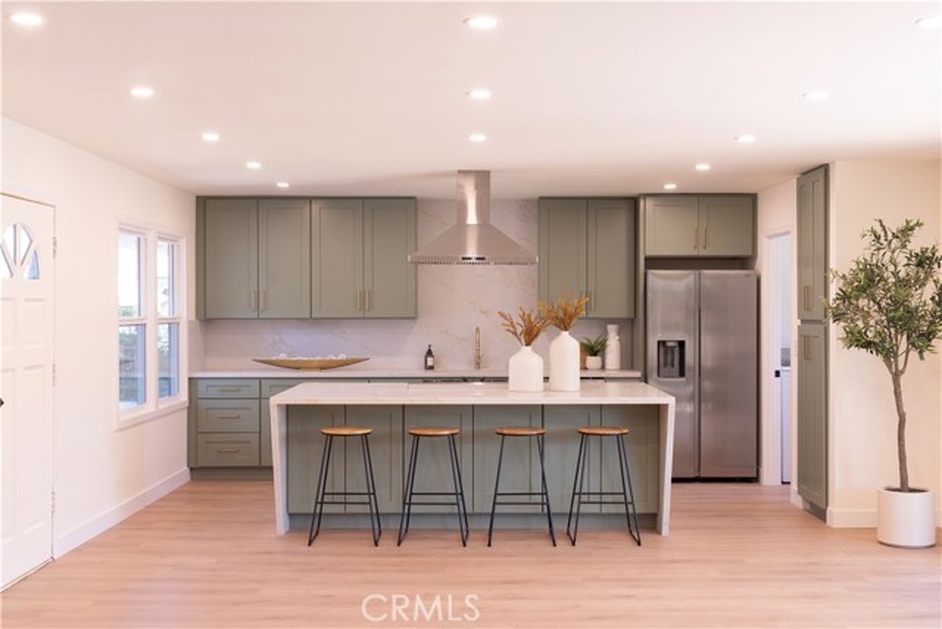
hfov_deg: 47.4
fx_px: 1073
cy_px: 314
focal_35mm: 41
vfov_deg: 32.6
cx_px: 471
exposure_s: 1/10
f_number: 7.1
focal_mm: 41
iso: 200
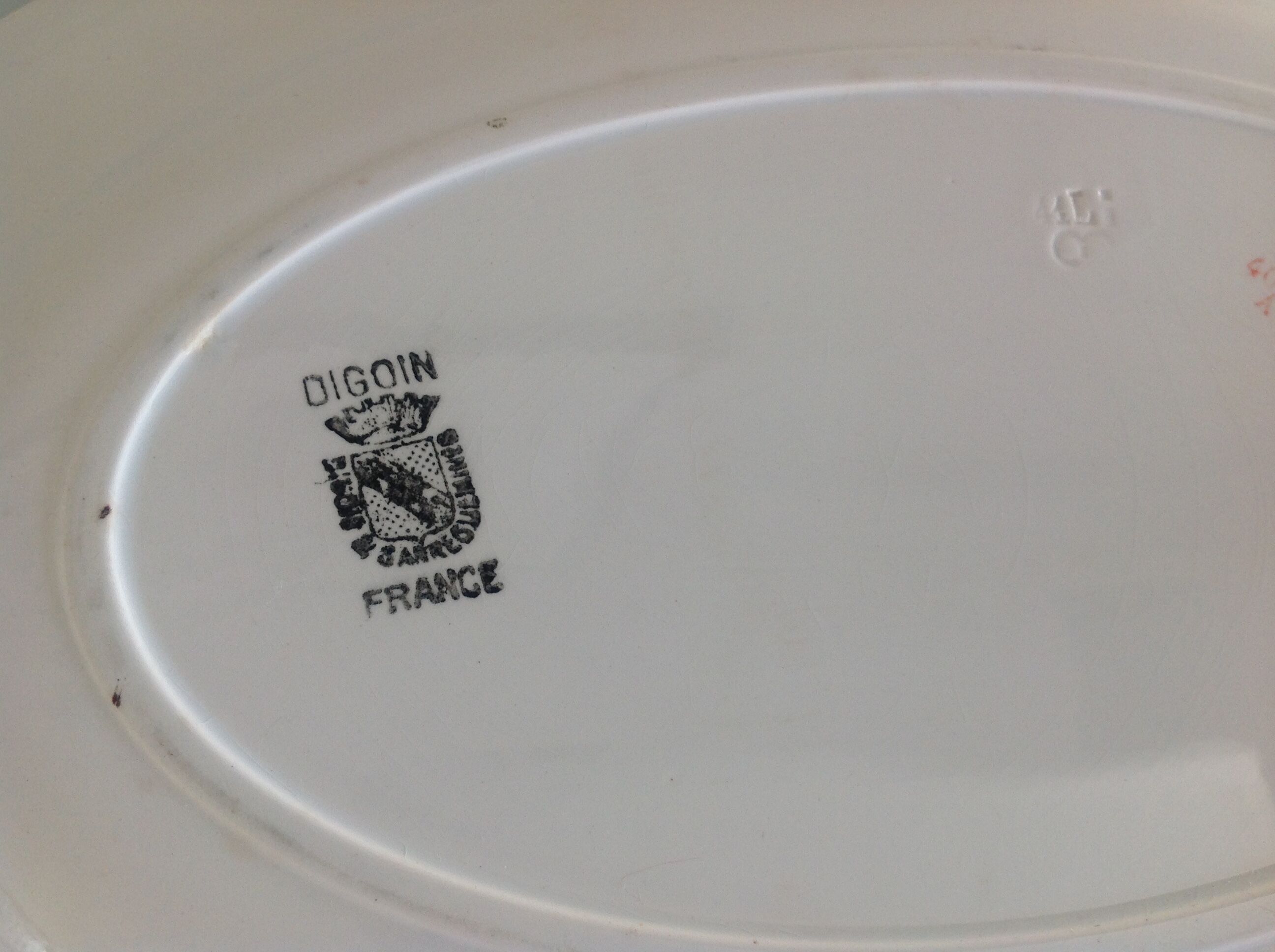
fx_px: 1287
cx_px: 638
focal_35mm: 35
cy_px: 476
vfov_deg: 40.6
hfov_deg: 52.7
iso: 64
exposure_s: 1/120
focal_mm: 4.28
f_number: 2.4
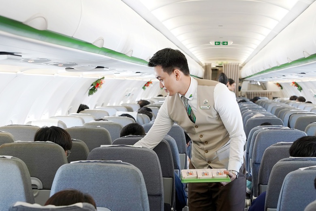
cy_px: 106
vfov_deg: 18.2
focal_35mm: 75
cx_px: 158
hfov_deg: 27.0
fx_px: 658
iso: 1000
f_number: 5
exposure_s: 1/50
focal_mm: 50
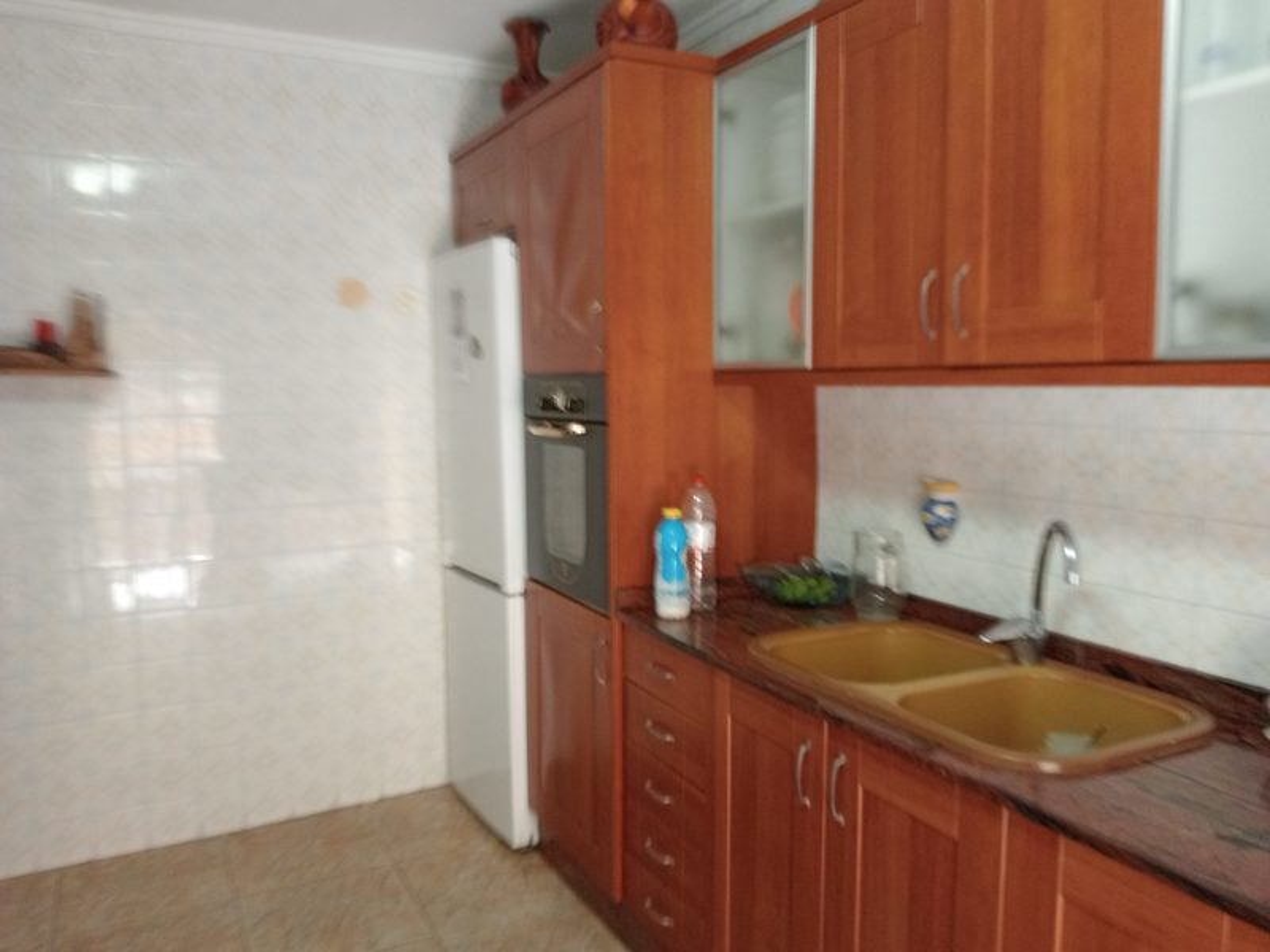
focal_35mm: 28
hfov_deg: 63.4
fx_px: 1027
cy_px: 476
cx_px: 635
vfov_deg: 49.7
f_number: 1.8
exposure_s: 1/33.3
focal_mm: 4.04
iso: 1789
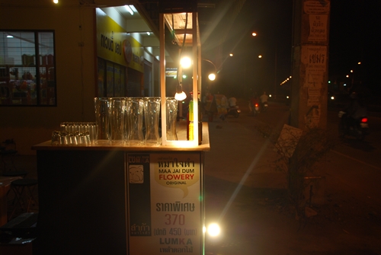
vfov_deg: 35.6
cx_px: 190
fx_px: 397
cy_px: 128
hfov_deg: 51.2
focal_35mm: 38
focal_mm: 25
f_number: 4
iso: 220
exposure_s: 1/30
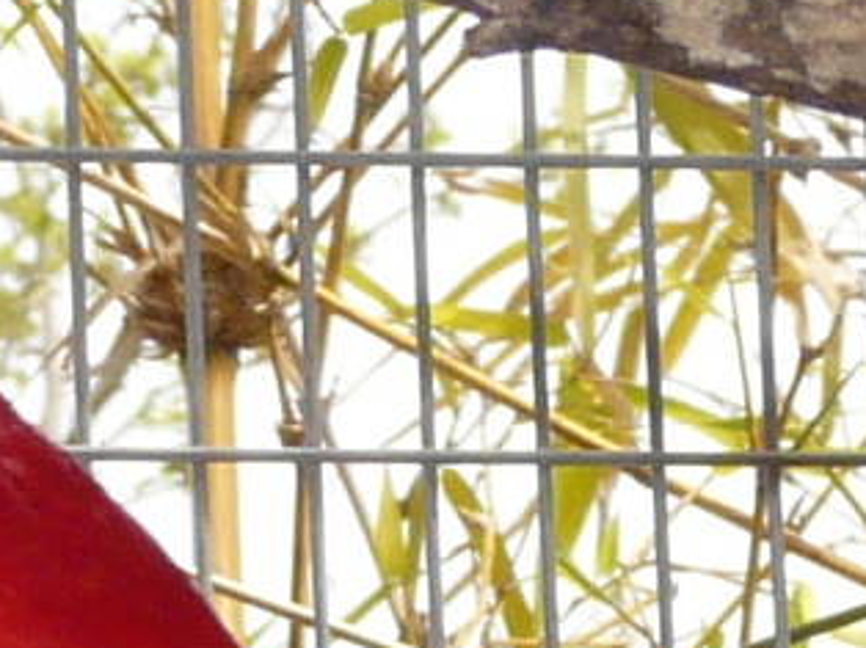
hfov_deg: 3.1
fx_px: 16074
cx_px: -314
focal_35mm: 643
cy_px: 1285
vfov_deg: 2.3
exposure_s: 1/320
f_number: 4.5
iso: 100
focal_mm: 12.9
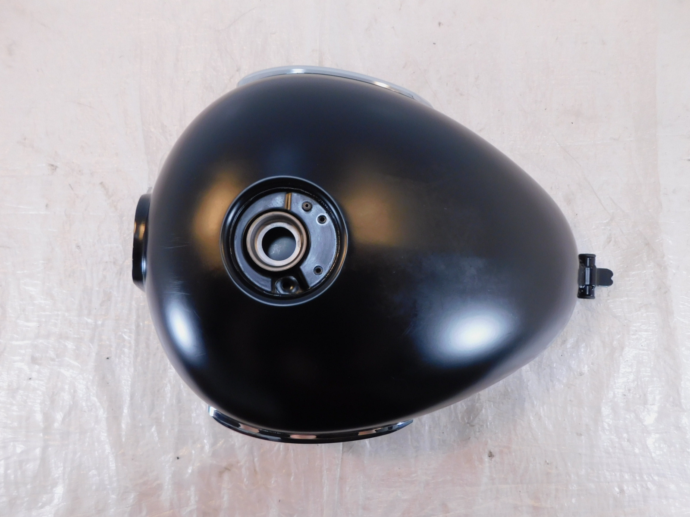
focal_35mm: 23
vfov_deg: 58.9
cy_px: 258
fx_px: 458
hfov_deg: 73.9
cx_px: 345
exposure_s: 1/30
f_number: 3
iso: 140
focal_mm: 4
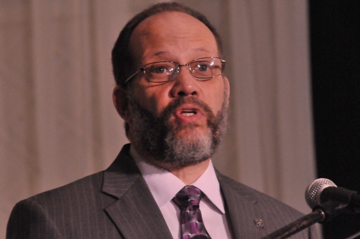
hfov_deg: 8.1
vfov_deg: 5.4
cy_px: 120
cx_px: 180
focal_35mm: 255
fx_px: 2547
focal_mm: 170
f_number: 7.1
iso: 2500
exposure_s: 1/125
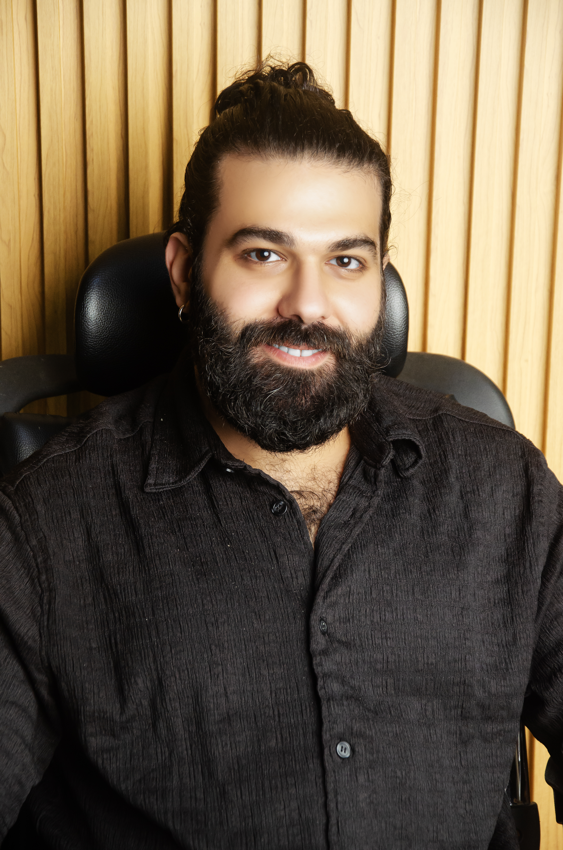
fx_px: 2828
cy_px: 425
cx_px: 282
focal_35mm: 120
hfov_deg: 11.4
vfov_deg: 17.1
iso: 1000
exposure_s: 1/100
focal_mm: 80
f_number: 5.6
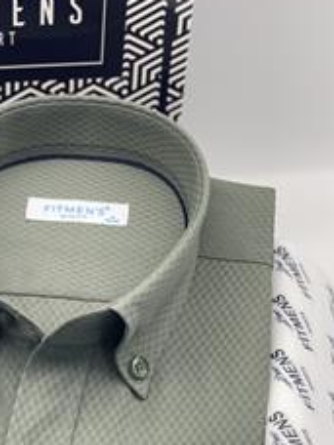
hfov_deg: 15.6
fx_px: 1209
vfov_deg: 20.7
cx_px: 45
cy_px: 348
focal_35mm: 94
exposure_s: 1/122
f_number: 2
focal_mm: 6
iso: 50
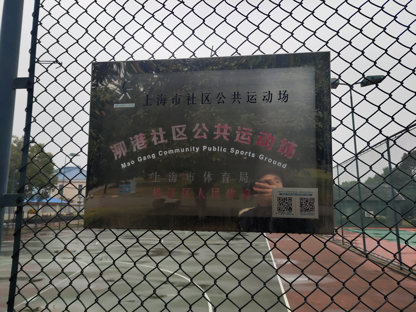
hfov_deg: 60.0
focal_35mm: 30
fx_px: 361
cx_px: 208
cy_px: 156
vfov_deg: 46.8
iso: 50
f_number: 1.79
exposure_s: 1/885
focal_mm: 4.35
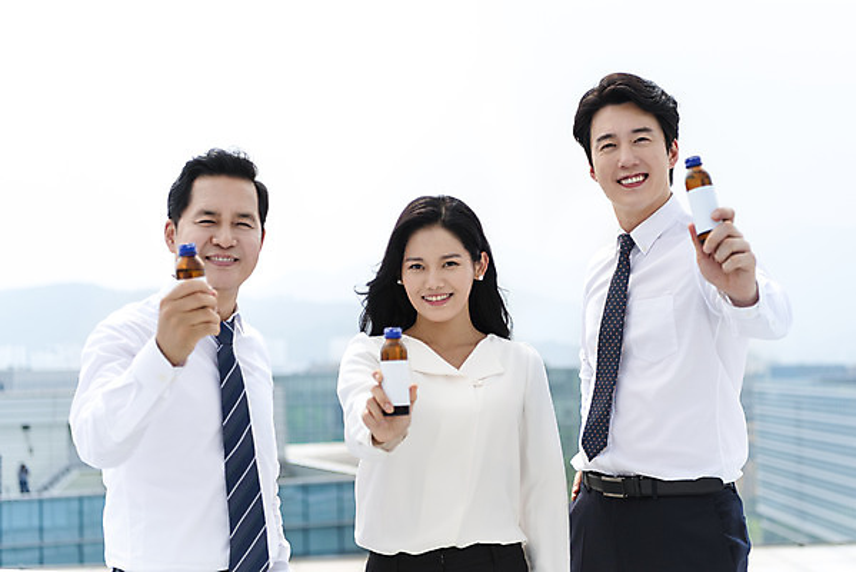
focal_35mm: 56
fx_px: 1332
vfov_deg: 24.2
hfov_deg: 35.6
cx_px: 428
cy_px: 286
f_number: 2.8
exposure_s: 1/8000
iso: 400
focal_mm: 56
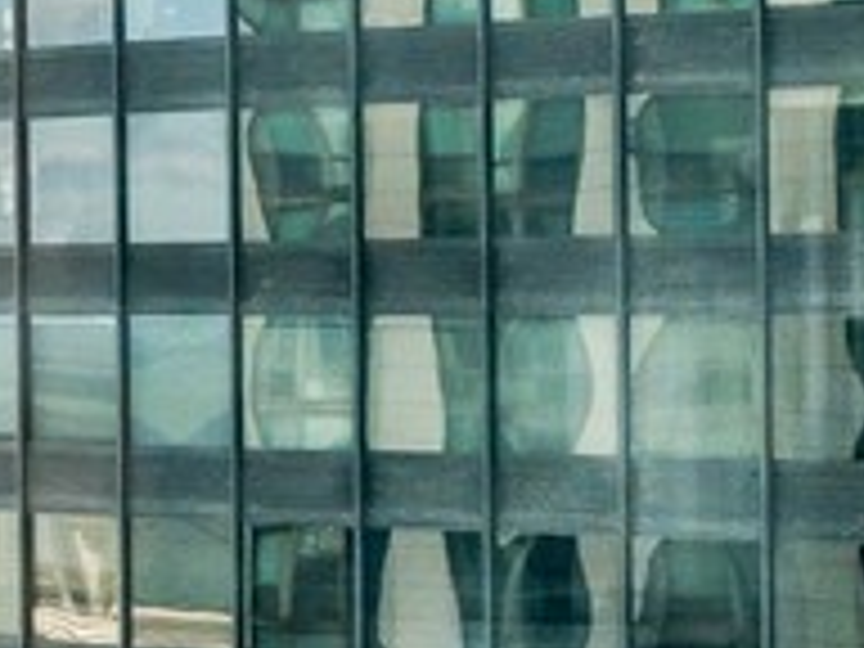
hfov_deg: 10.4
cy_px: 207
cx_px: -1782
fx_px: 3245
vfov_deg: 11.4
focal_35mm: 130
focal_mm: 16
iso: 320
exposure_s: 1/250
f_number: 9
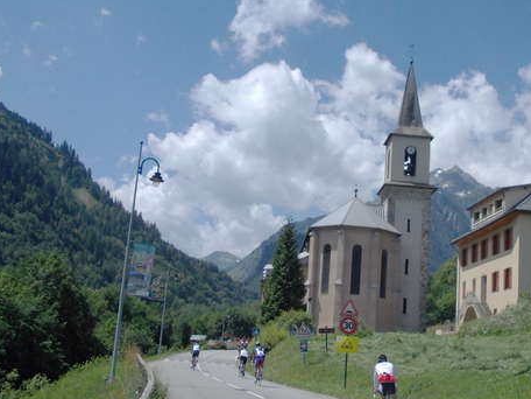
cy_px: 204
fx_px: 767
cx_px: 324
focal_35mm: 50
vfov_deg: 29.1
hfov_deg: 38.0
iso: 80
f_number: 6.2
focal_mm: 5.3
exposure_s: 1/640
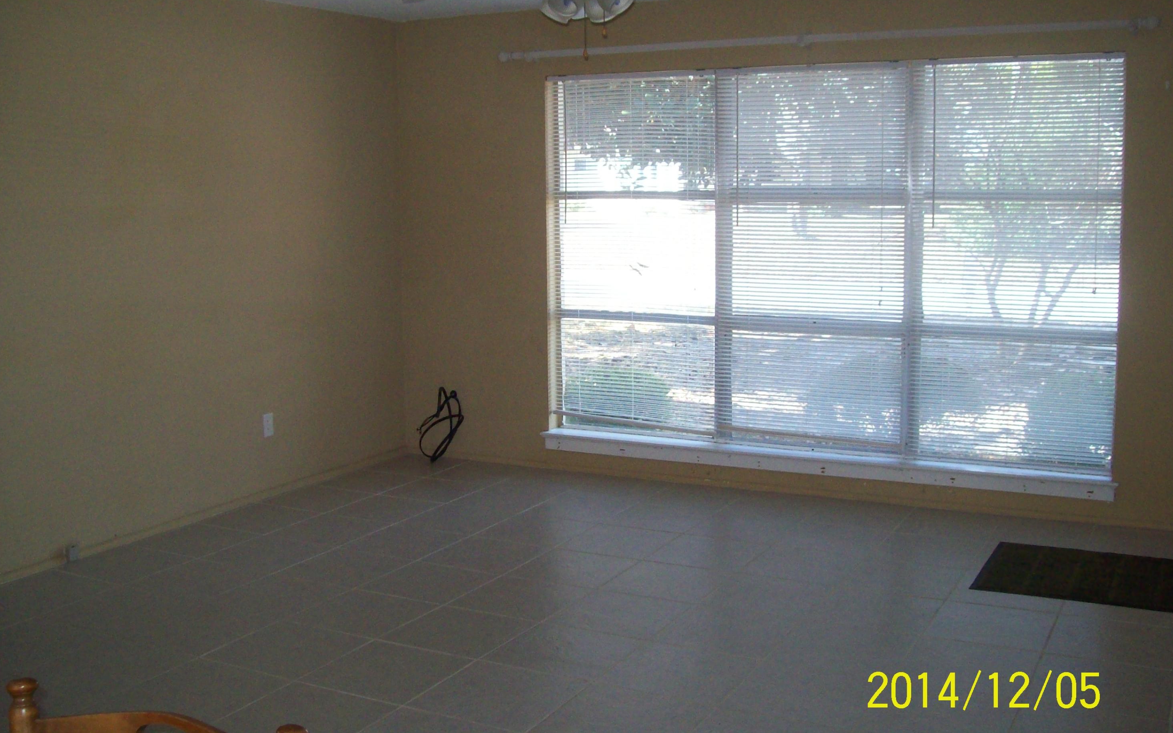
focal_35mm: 39
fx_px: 1247
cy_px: 329
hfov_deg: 50.4
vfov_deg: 32.7
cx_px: 587
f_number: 2.7
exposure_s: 1/64
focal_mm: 6
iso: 200
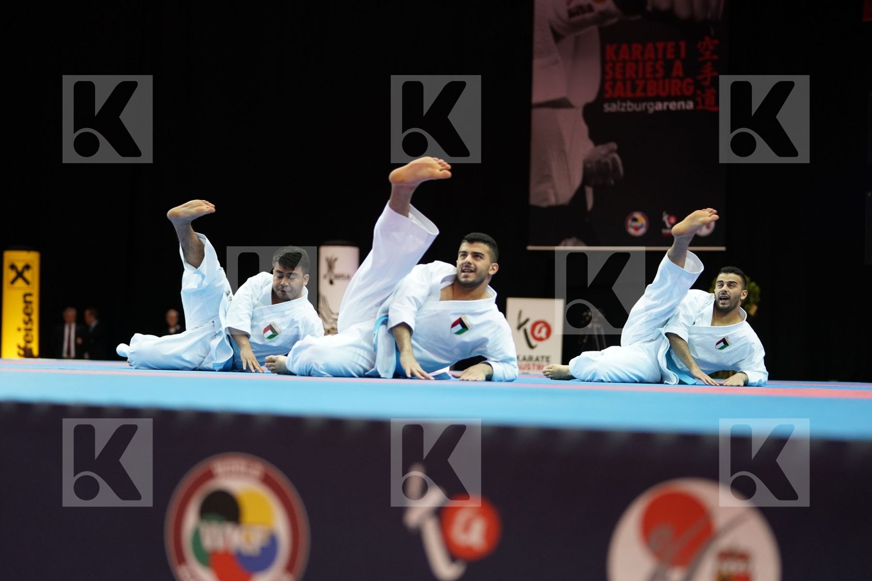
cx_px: 436
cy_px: 290
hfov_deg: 23.6
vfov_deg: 15.9
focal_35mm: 86
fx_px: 2083
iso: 2500
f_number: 2.8
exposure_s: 1/500
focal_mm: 86
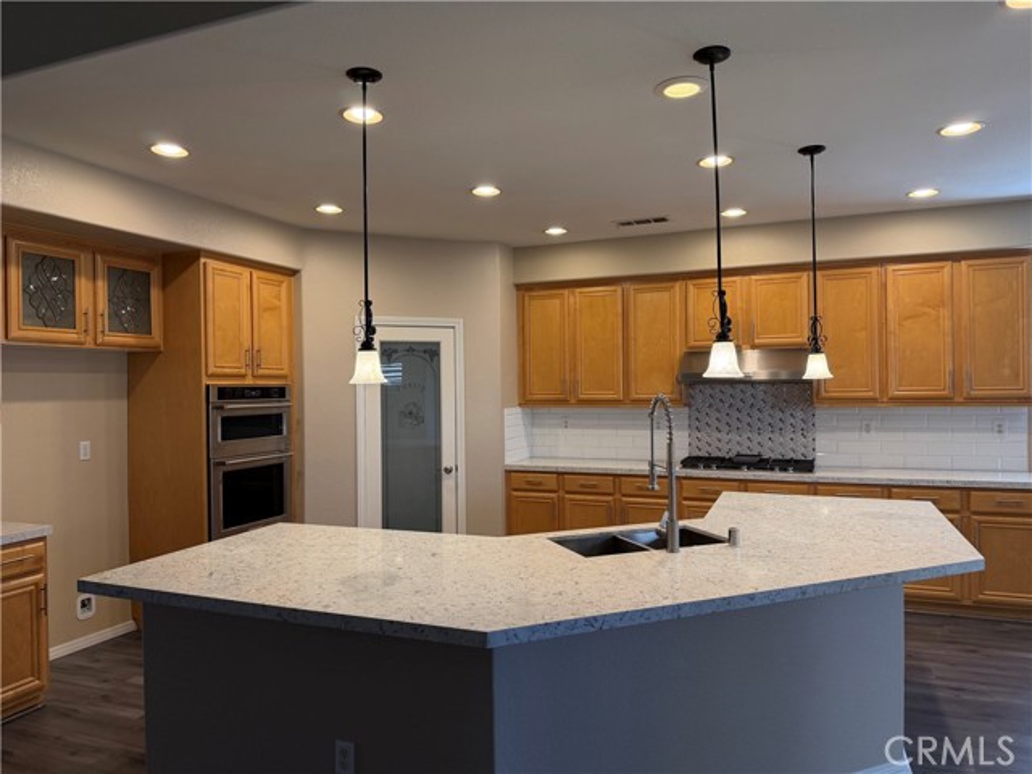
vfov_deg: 56.8
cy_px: 387
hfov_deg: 71.6
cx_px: 516
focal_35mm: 24
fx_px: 716
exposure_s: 1/181
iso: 200
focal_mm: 6.76
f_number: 1.78
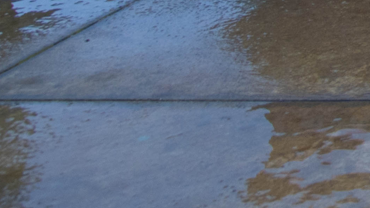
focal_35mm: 139
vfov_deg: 6.8
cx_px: 1217
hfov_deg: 9.9
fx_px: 1364
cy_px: -617
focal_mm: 19
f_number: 8
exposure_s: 1/100
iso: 320
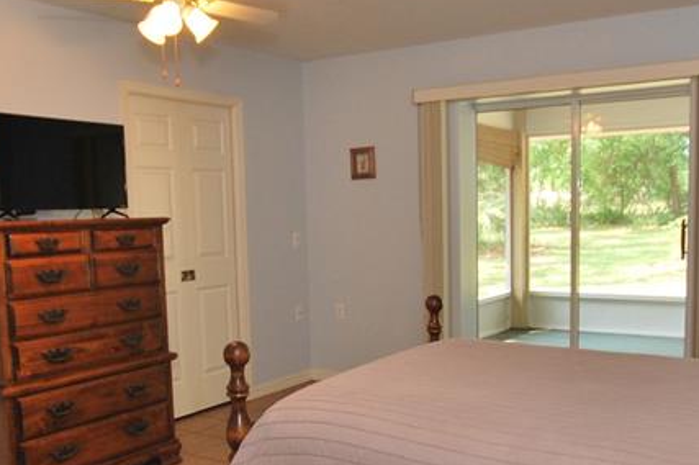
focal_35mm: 36
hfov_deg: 53.2
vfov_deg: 36.7
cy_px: 278
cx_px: 352
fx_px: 698
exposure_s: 1/60
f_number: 4
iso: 200
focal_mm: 10
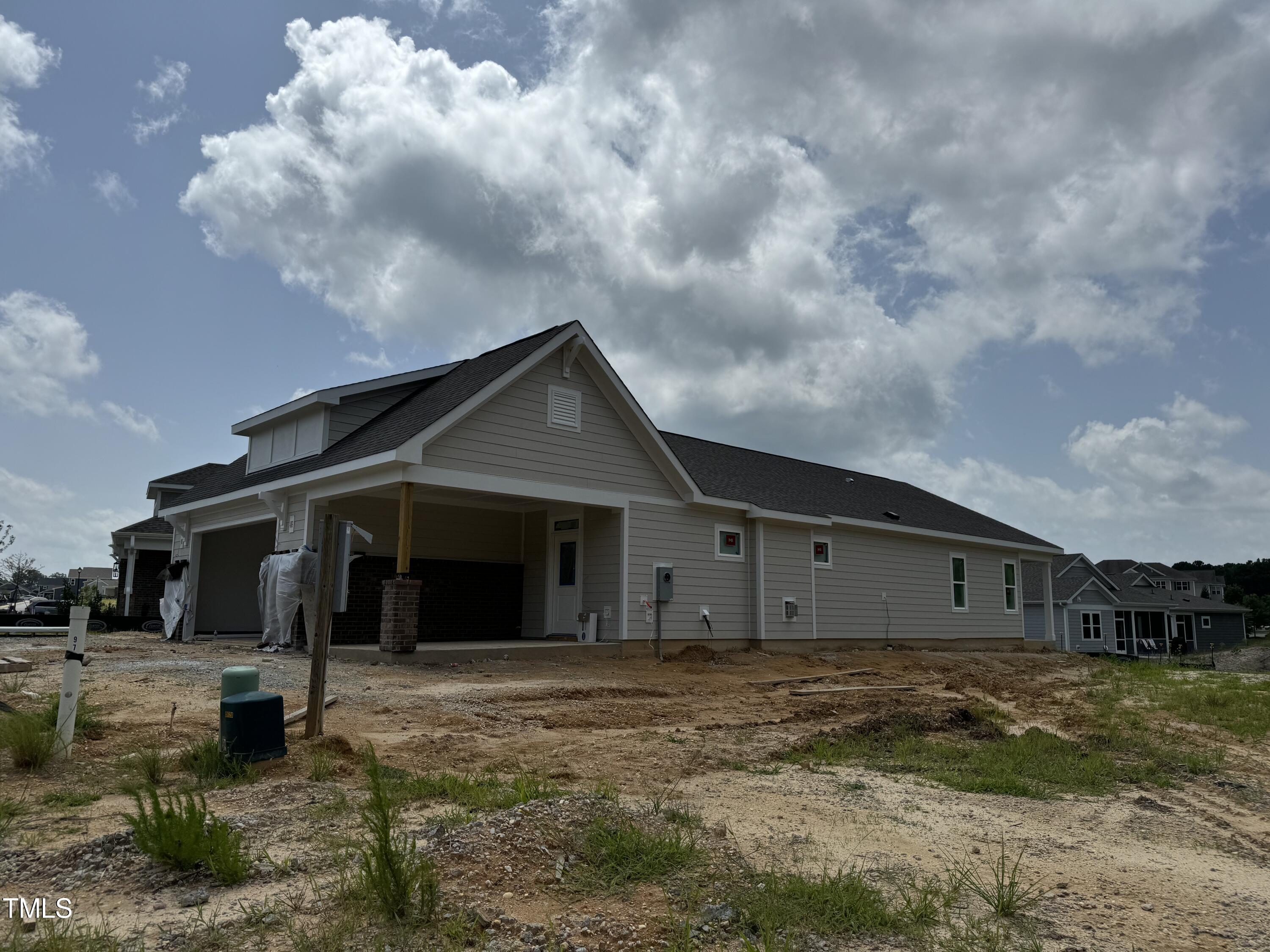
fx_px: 881
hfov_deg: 71.6
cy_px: 476
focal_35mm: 24
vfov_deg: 56.8
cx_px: 635
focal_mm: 6.76
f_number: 1.78
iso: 80
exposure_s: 1/12346
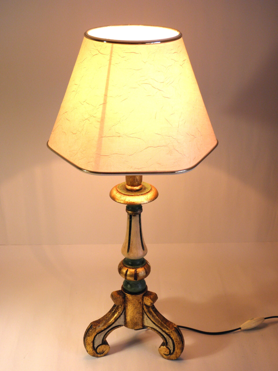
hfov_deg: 30.9
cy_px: 186
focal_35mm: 47
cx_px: 139
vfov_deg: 40.4
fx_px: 503
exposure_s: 1/80
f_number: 3.9
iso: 100
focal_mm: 8.6
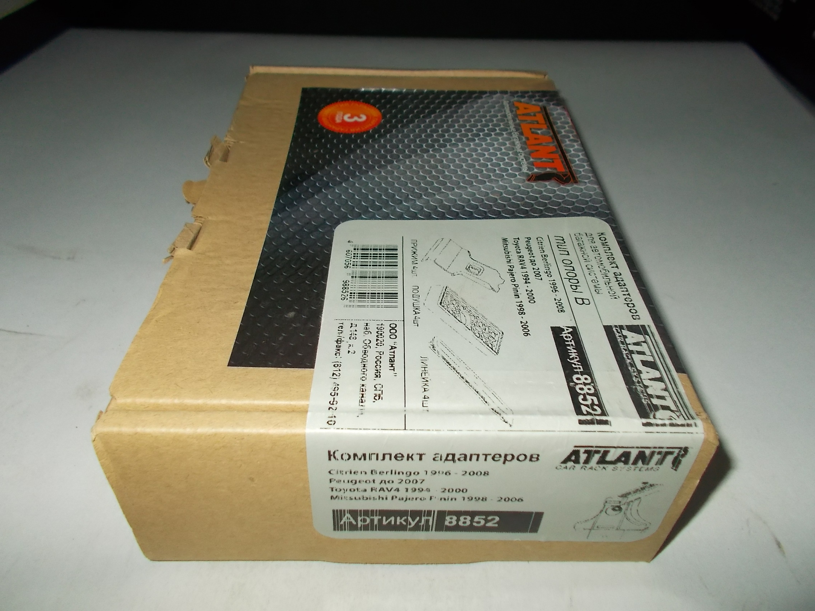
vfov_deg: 53.1
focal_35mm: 26
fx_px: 612
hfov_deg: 67.3
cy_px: 306
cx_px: 408
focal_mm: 4.6
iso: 200
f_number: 3.2
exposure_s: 1/25
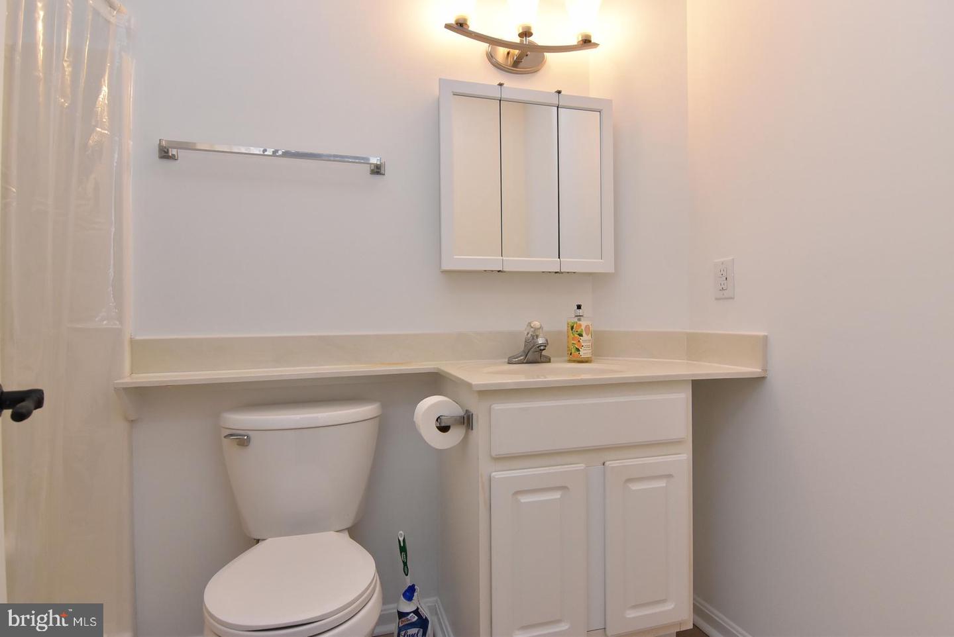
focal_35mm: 18
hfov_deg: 90.0
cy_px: 318
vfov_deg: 67.5
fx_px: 477
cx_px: 477
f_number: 7.1
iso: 800
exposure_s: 1/80
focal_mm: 12
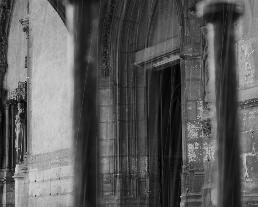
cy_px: 117
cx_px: 117
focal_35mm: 95
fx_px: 726
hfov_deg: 20.2
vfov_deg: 16.2
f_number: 4.3
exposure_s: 1/70
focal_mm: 29.3
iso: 400
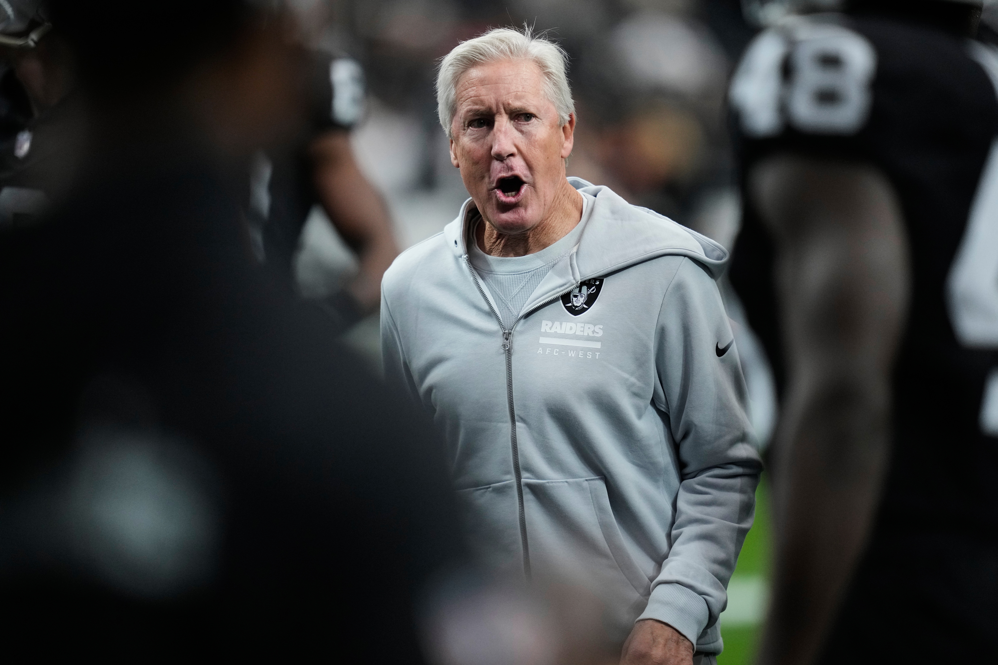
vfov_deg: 3.4
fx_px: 11088
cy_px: 332
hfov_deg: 5.2
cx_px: 499
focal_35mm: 400
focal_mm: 400
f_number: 2.8
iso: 3200
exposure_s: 1/3200
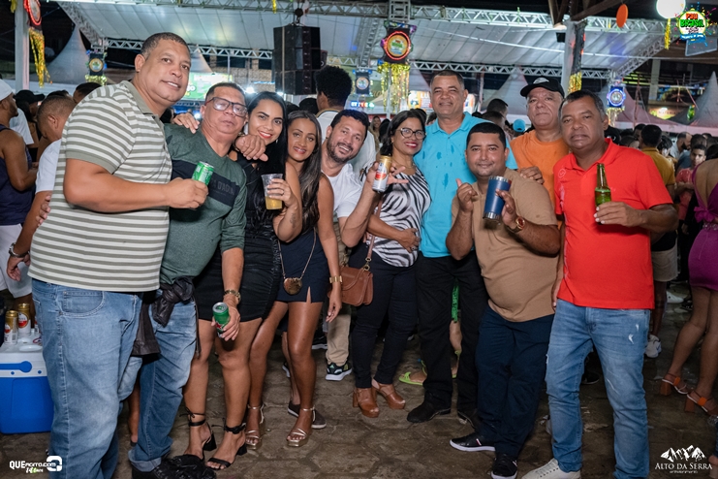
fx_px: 718
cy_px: 240
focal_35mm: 36
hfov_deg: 53.1
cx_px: 359
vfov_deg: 36.9
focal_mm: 24
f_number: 3.2
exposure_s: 1/125
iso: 2500
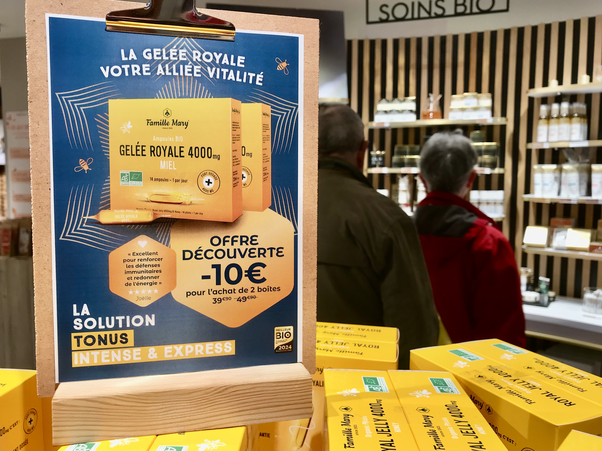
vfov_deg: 48.2
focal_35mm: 29
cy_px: 232
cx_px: 294
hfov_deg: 61.7
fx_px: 504
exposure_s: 1/50
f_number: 1.8
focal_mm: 3.99
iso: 25
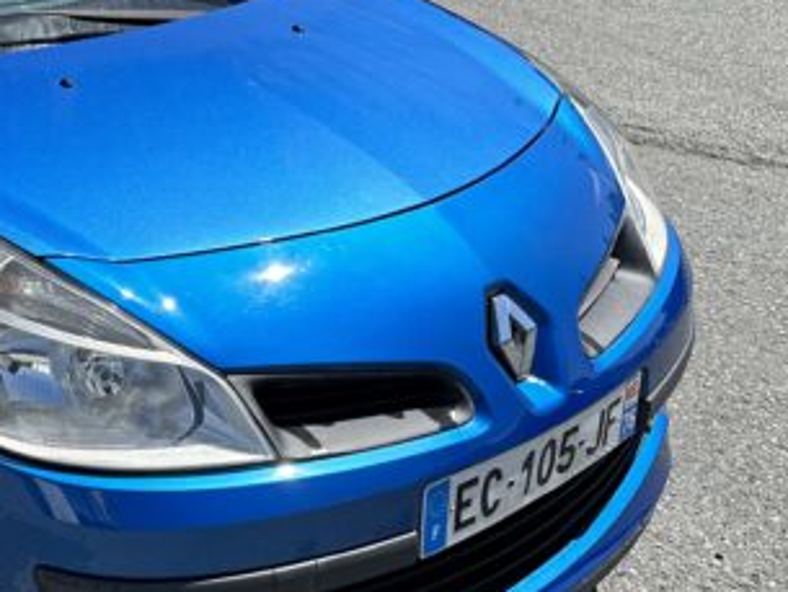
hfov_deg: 29.0
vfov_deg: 23.2
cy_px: 199
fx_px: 1435
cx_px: 21
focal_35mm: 63
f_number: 1.78
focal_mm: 6.86
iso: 80
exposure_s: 1/3356
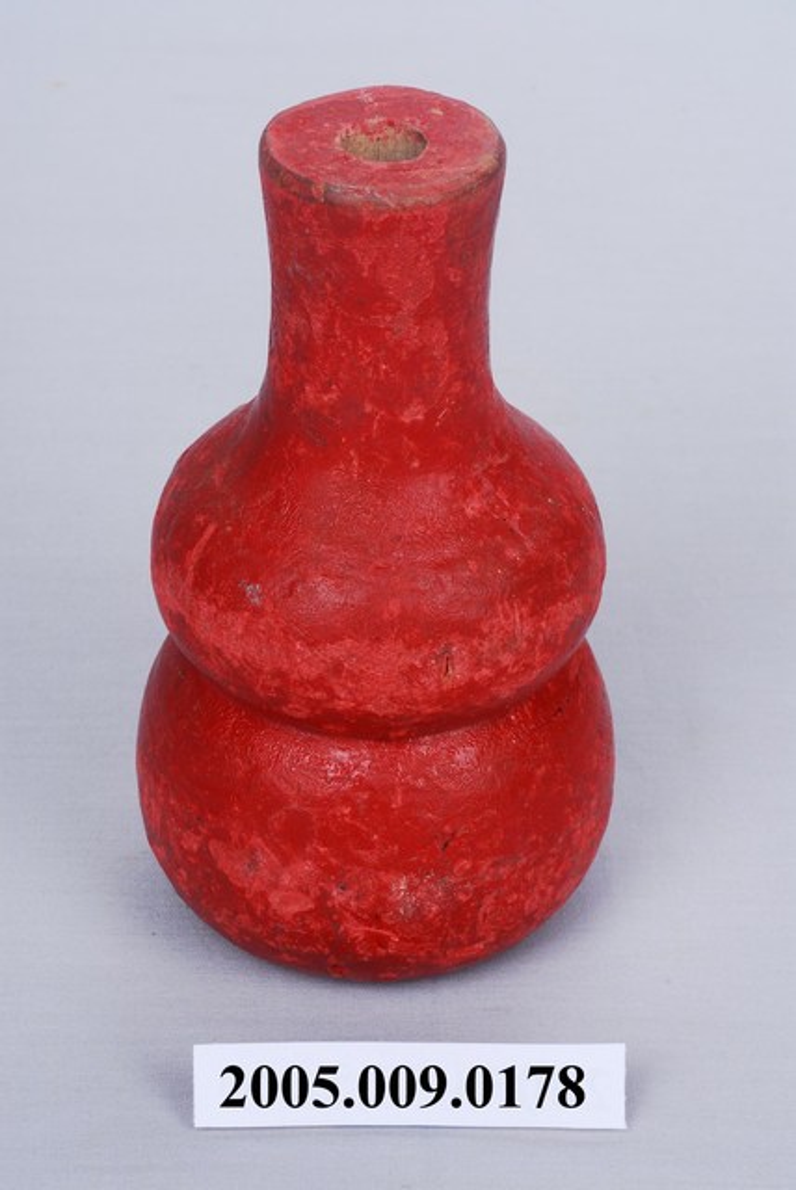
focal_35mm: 90
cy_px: 595
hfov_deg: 15.2
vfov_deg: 22.6
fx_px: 2978
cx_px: 398
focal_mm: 60
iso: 100
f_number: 25
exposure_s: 1/100
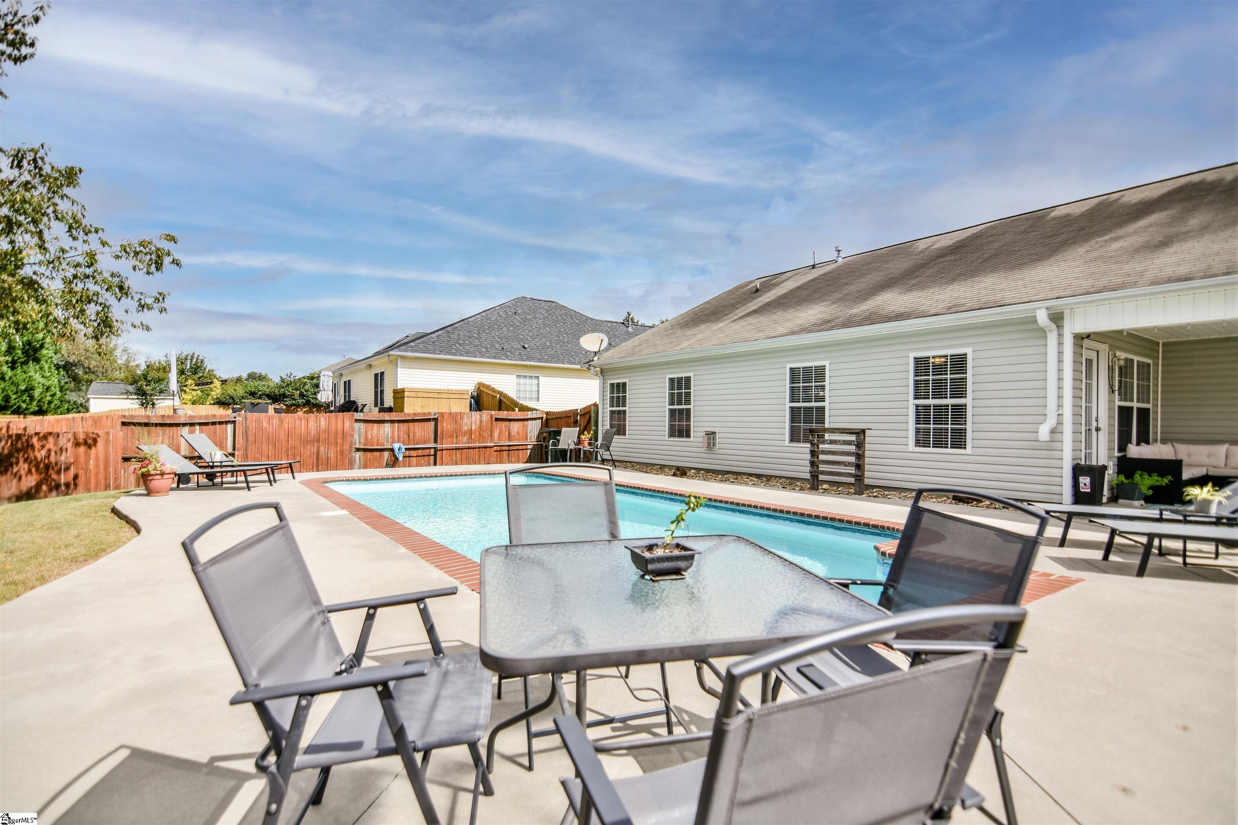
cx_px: 619
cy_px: 412
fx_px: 567
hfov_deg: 95.0
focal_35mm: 16
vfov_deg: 72.1
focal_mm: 11
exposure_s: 1/2500
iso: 160
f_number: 2.8
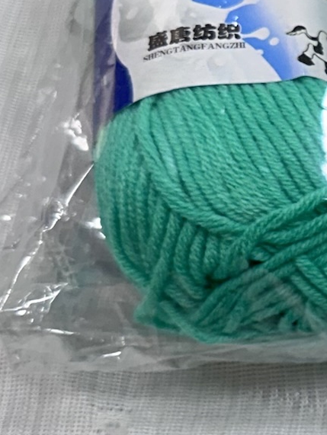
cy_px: 152
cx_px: 710
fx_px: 1585
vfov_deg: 15.6
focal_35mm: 126
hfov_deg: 10.5
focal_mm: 6.86
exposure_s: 1/100
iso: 100
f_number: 1.78
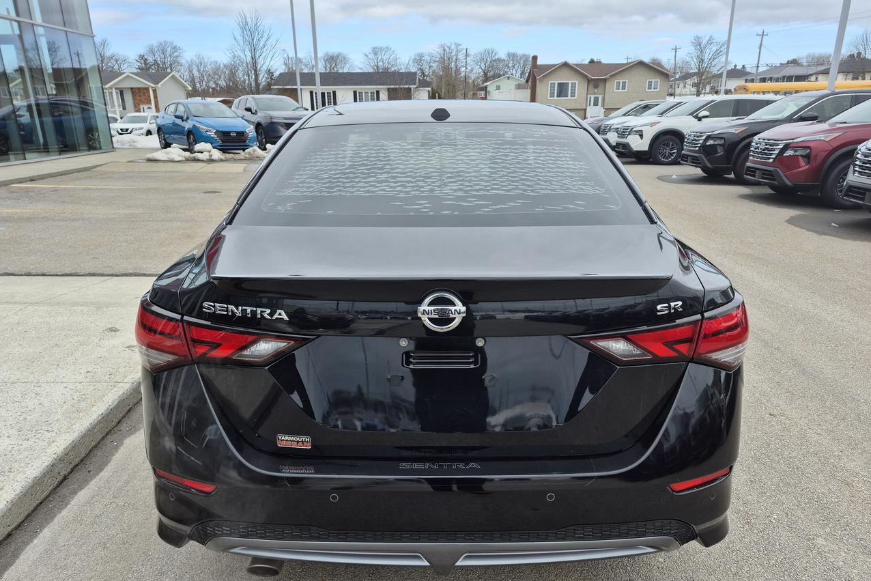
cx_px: 436
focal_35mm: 24
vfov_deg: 53.0
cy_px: 325
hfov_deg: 73.7
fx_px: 581
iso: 25
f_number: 1.8
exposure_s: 1/766
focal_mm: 5.4
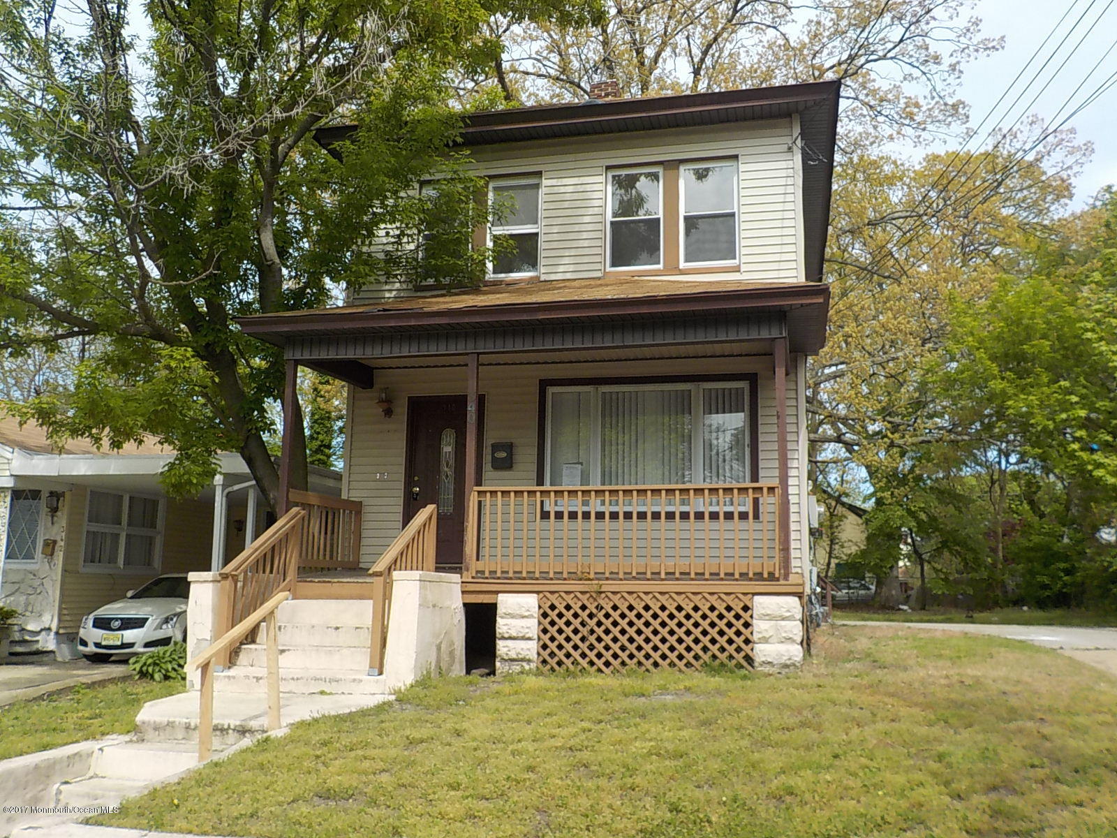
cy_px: 419
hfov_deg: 60.0
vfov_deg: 46.8
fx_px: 968
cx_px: 558
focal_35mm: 30
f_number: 3.3
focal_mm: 4.1
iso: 125
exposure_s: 1/800
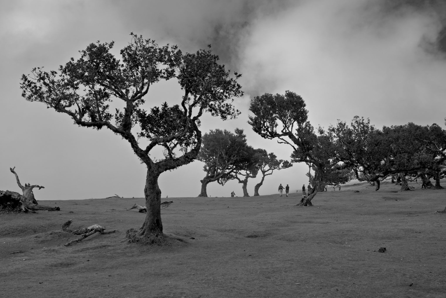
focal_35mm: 34
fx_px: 422
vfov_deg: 38.9
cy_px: 149
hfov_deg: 55.8
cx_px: 223
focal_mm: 34
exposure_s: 1/500
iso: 100
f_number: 5.6
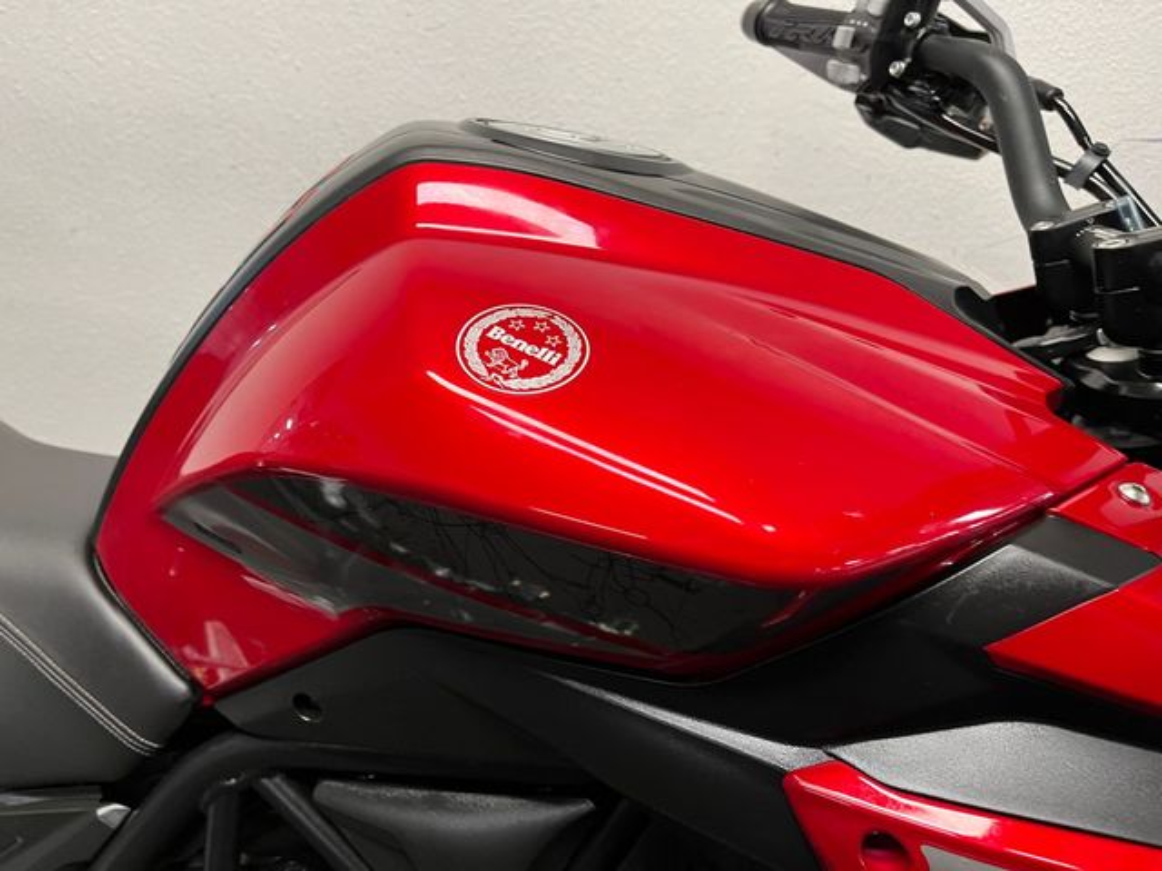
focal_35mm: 26
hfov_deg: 67.3
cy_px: 436
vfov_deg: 53.1
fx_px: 873
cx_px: 581
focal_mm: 5.1
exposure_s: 1/50
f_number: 1.6
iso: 160
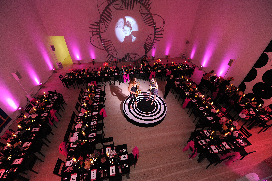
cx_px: 136
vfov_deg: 81.1
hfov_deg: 104.3
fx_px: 106
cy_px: 90
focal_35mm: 14
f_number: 4.5
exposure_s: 1/60
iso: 1250
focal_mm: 14
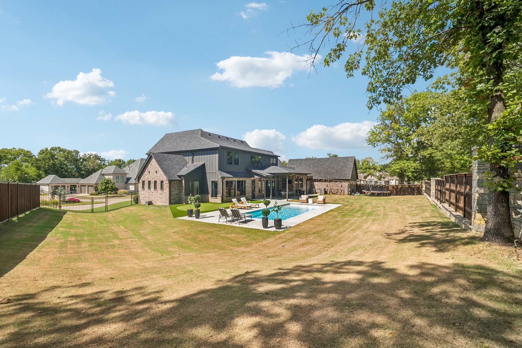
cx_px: 261
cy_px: 179
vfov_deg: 77.3
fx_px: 218
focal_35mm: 15
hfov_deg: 100.4
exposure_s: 1/640
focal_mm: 14
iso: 640
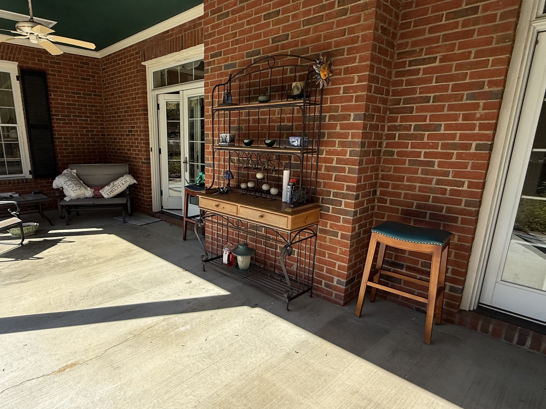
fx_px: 331
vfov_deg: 63.4
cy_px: 217
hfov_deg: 78.2
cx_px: 222
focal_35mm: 21
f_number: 2.2
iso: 50
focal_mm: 2.22
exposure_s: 1/1068
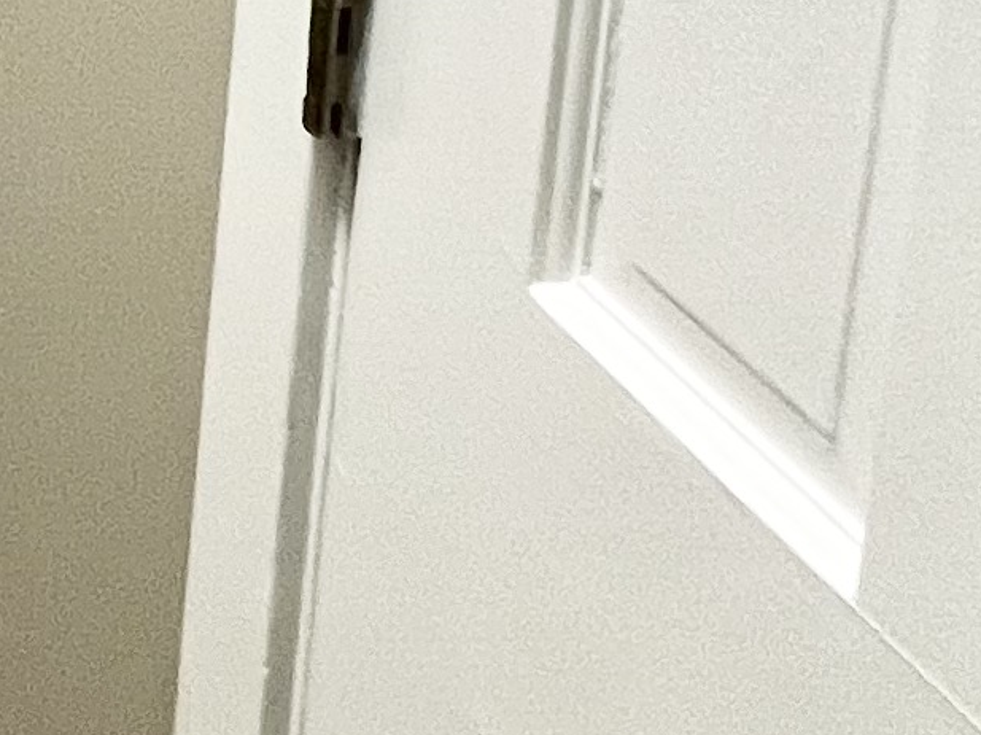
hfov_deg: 17.1
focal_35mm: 85
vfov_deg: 14.3
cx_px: -971
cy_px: -757
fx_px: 2407
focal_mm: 1.57
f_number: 1.8
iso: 200
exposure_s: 1/120
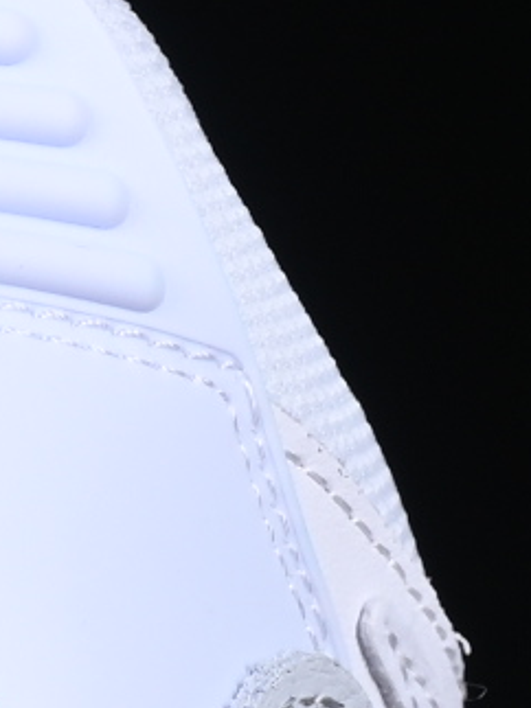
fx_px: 12710
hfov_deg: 2.4
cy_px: 587
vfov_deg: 3.2
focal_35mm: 621
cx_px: -823
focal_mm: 50
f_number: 8
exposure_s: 1/125
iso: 160
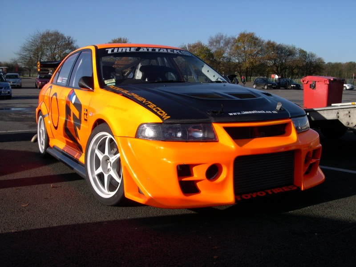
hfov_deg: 49.0
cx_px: 178
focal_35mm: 38
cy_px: 134
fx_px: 391
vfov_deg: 37.7
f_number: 7.6
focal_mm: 8
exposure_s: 1/204
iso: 100
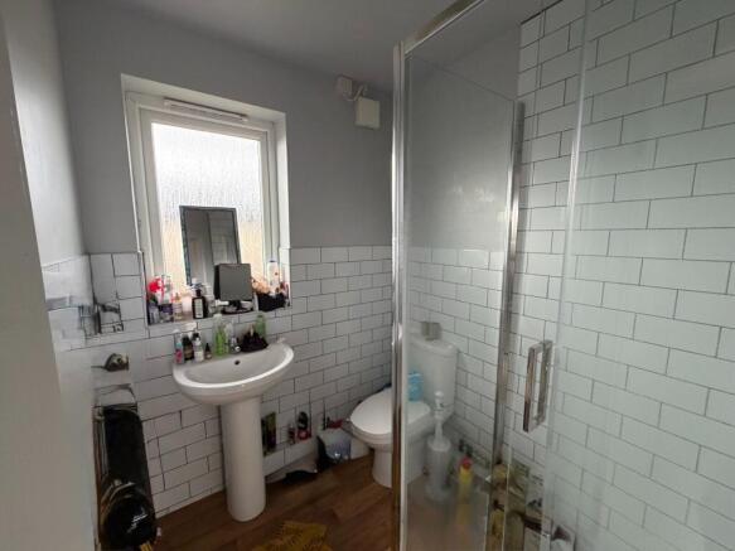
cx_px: 368
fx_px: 297
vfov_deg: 85.7
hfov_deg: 102.1
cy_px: 276
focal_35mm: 14
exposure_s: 1/88
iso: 320
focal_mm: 2.22
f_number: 2.2
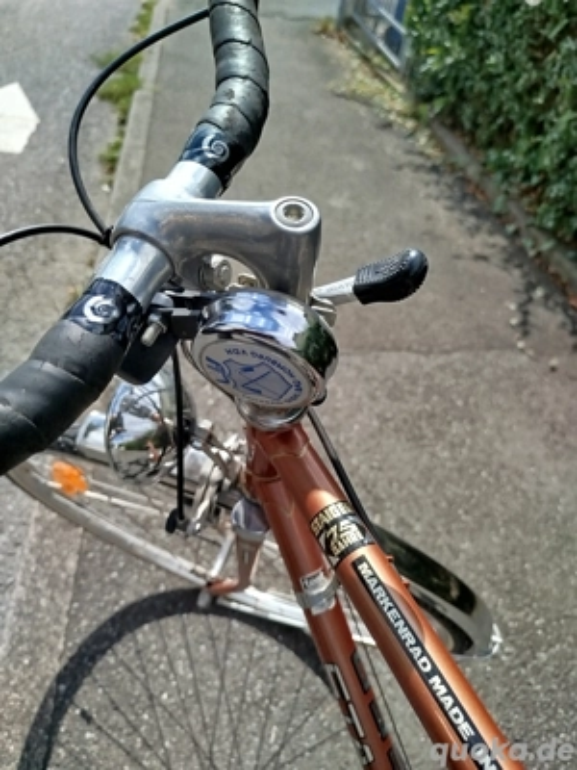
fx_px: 533
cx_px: 288
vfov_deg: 71.6
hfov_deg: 56.8
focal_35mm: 24
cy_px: 385
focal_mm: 5.31
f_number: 1.7
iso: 50
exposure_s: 1/713
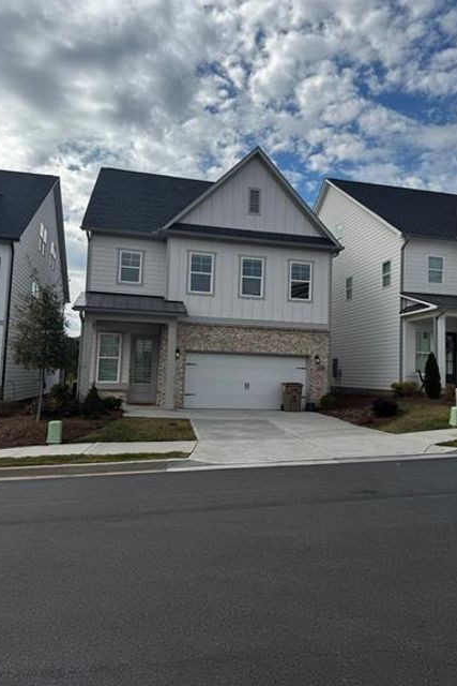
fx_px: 495
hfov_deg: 49.5
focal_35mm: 26
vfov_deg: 69.4
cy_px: 332
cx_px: 253
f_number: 1.78
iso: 80
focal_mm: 6.76
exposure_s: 1/6410
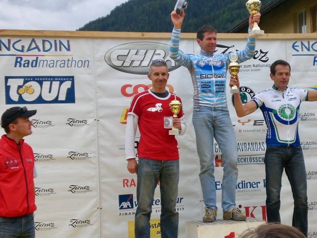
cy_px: 110
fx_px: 788
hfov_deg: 22.7
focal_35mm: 86
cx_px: 213
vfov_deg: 17.2
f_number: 4
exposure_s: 1/200
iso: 50
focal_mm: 10.4
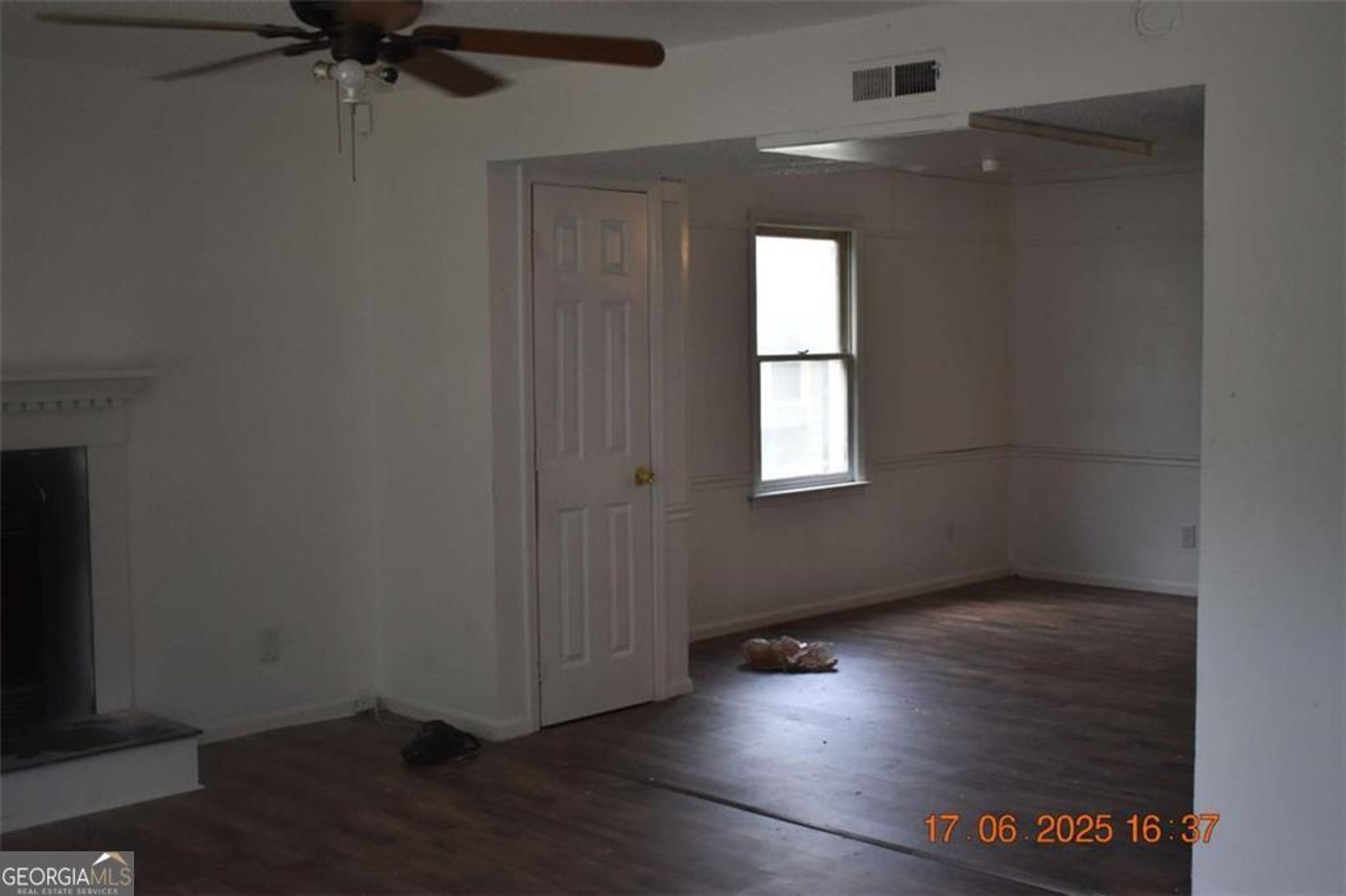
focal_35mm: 42
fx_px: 1570
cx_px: 673
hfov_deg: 46.4
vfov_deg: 31.9
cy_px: 448
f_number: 4.2
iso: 800
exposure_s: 1/125
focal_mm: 28
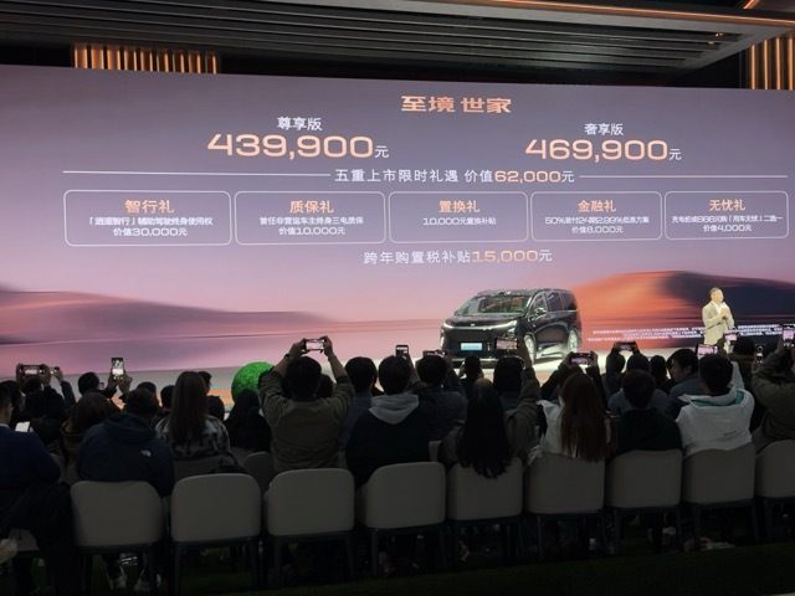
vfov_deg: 30.3
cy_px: 298
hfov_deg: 39.7
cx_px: 398
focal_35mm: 48
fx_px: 1102
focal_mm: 6.76
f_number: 1.78
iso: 160
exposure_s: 1/60
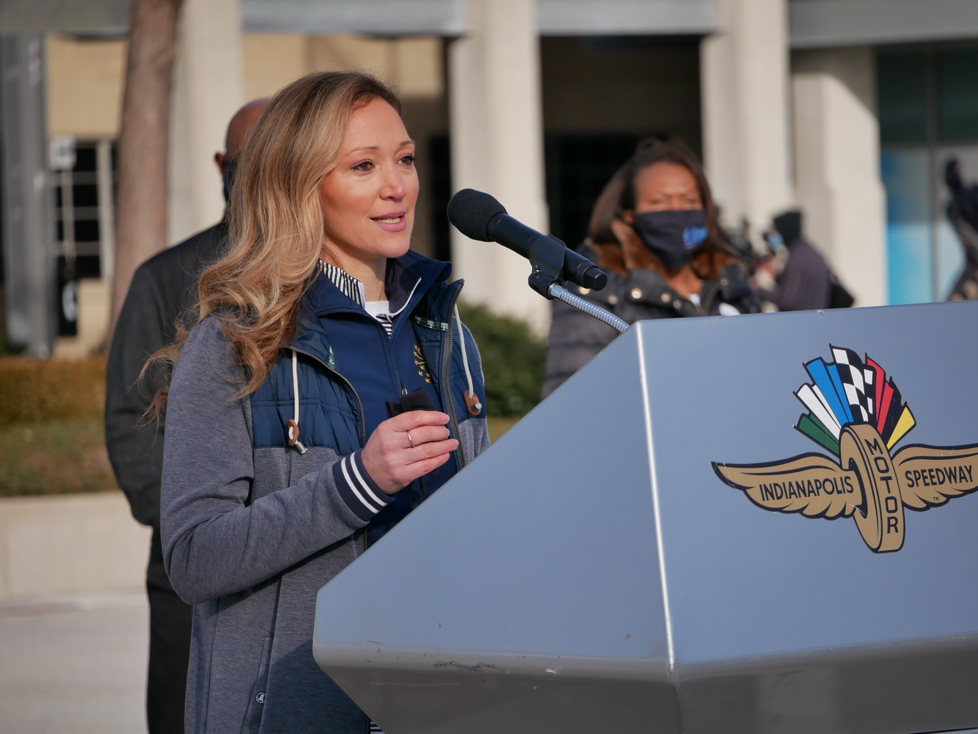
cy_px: 367
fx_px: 8479
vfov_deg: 5.0
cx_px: 489
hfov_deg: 6.6
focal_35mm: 300
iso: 200
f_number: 5.6
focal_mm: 150
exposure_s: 1/800
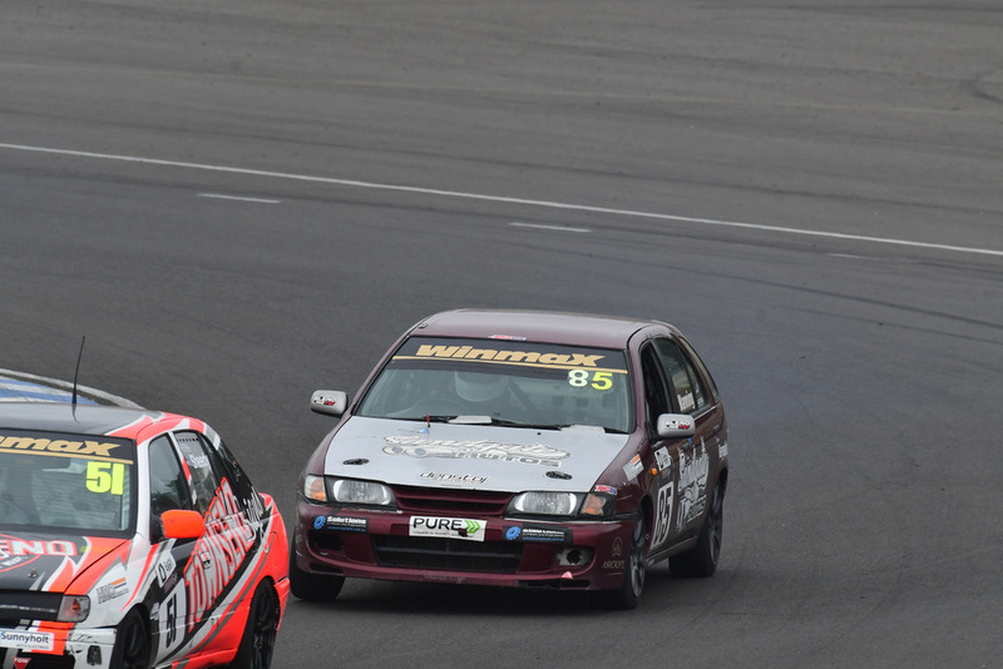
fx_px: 20902
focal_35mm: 750
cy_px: 334
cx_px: 502
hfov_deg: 2.7
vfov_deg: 1.8
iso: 640
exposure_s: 1/640
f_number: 10
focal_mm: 500
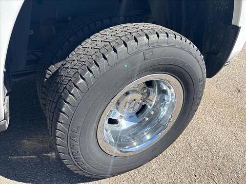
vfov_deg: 53.1
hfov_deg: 67.3
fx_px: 185
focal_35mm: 26
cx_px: 123
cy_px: 92
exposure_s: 1/1848
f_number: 1.6
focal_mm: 5.96
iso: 50
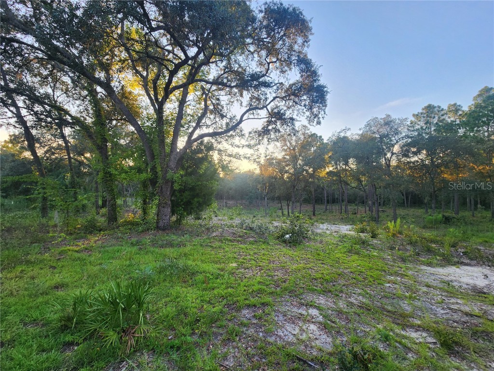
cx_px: 247
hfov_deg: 106.2
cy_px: 186
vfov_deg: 89.9
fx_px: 186
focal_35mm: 13
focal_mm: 2.2
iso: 50
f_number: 2.2
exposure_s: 1/132
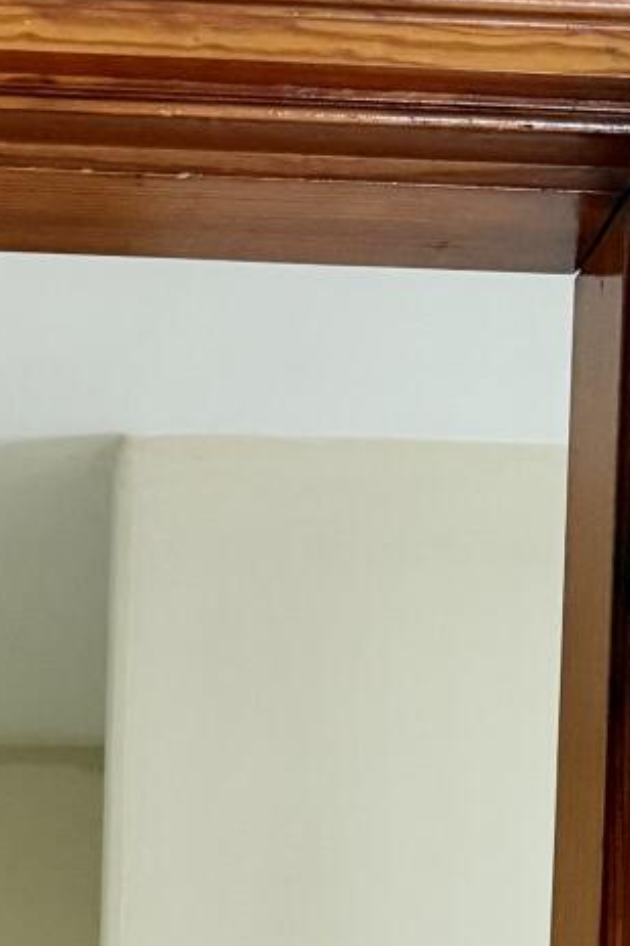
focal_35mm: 108
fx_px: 2835
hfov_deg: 12.4
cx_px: -145
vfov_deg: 15.6
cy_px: 1820
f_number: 1.78
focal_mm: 6.76
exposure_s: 1/60
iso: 320
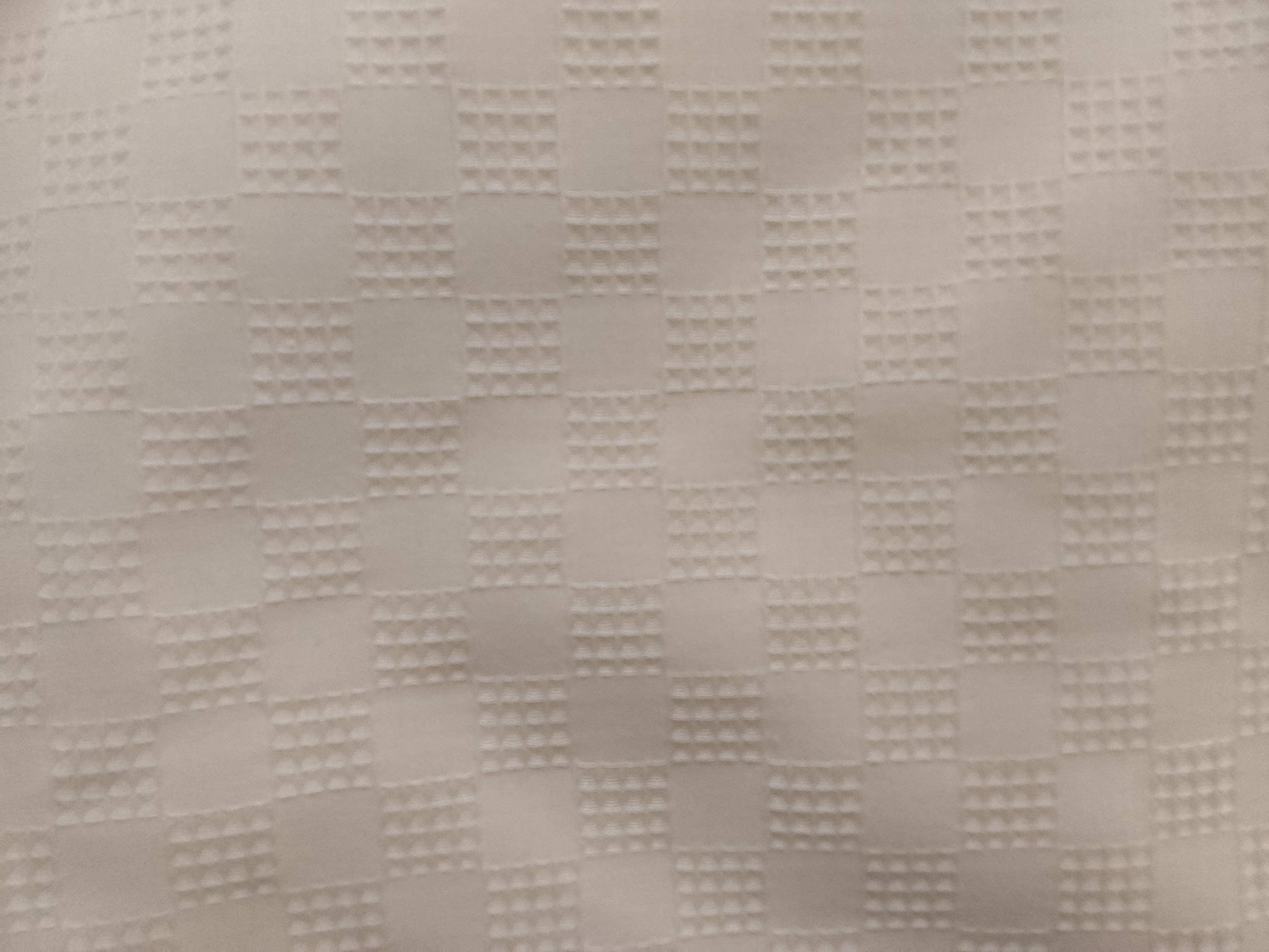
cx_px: 634
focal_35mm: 26
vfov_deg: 53.1
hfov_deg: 67.3
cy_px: 476
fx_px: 953
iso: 250
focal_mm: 2.78
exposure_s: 1/100
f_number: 2
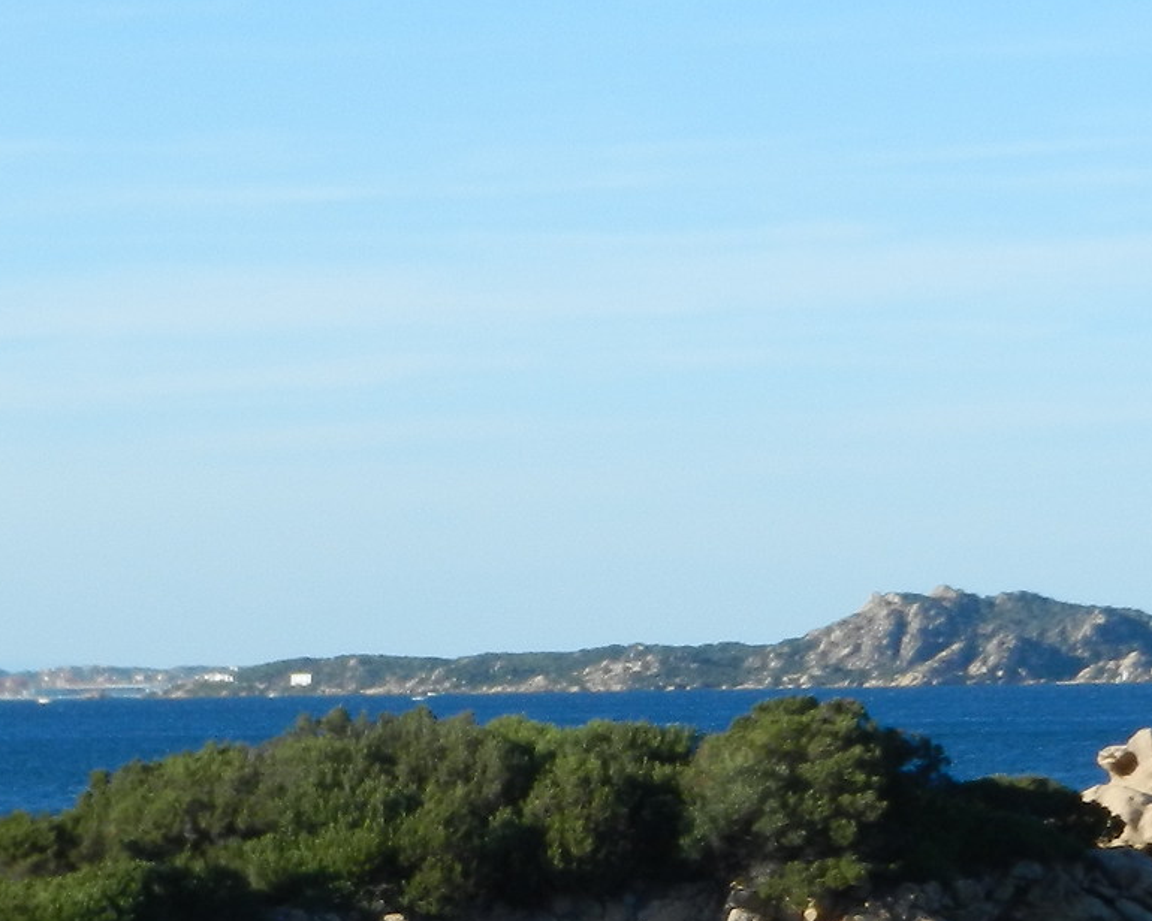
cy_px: 946
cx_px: 480
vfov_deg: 7.4
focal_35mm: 207
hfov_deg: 9.3
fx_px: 7058
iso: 160
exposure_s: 1/800
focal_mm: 12.3
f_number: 4.6
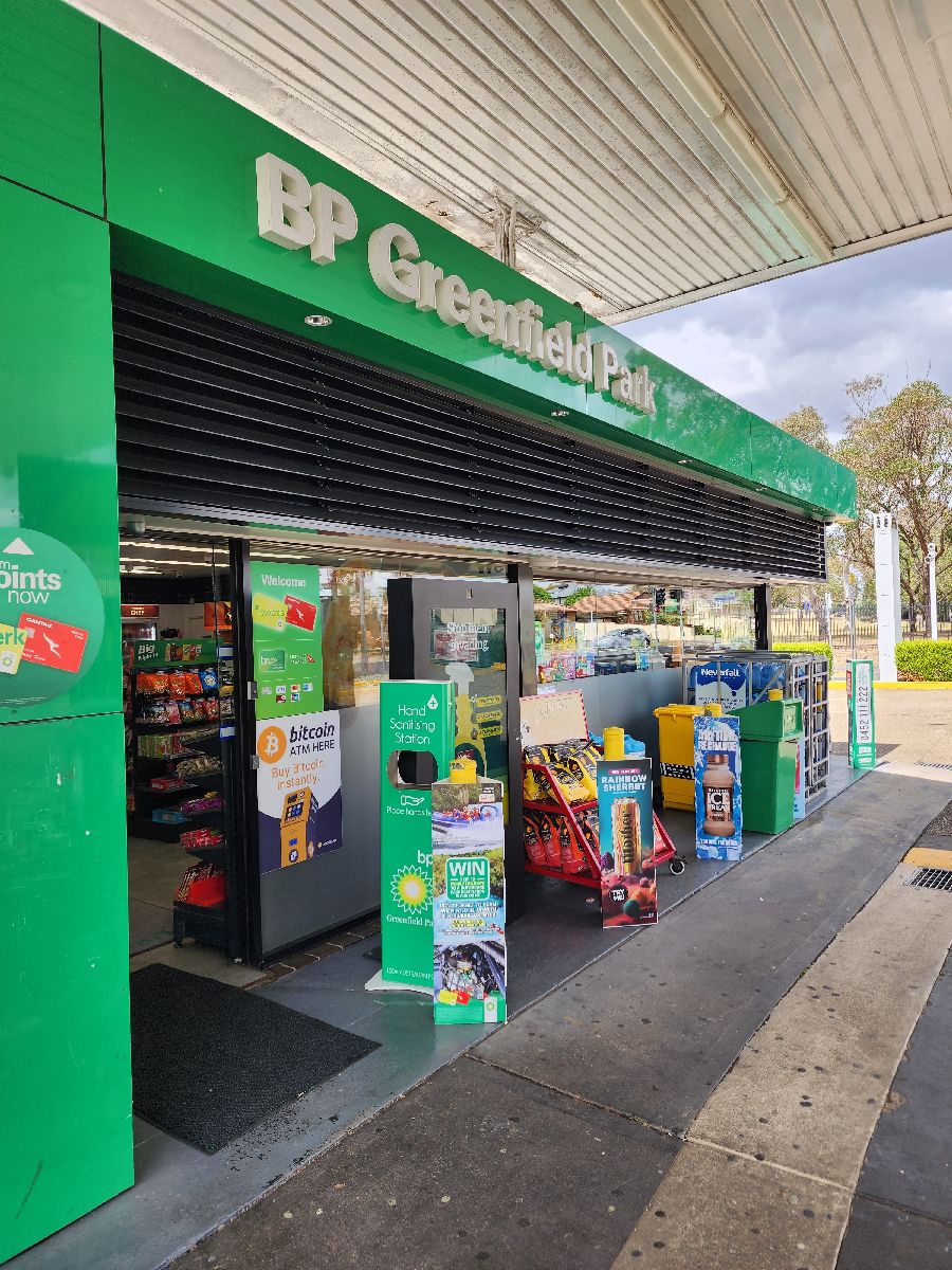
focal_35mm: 23
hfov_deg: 58.9
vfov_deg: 73.9
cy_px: 635
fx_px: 843
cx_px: 476
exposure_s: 1/204
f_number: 1.8
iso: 12
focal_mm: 6.4
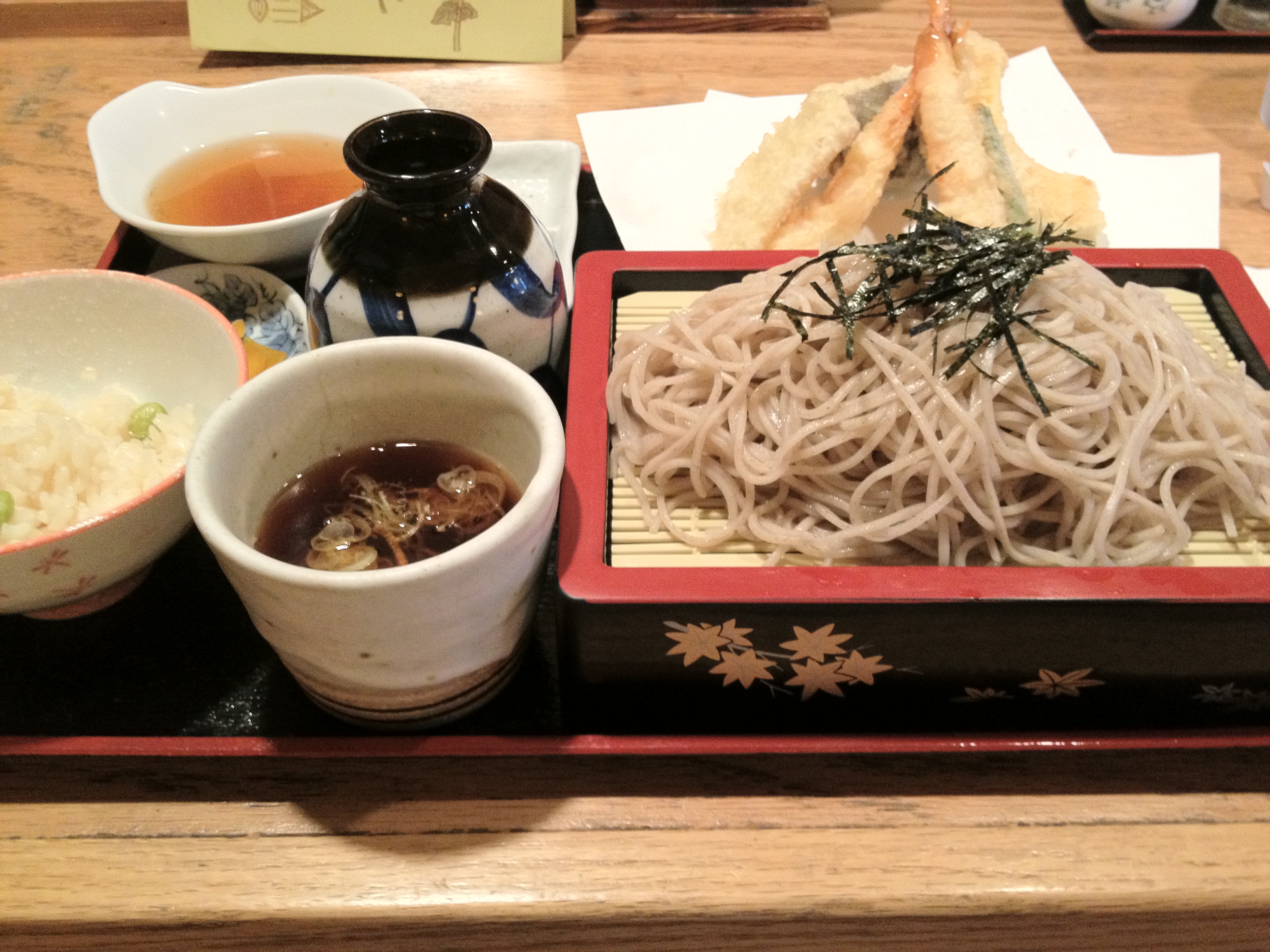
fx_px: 1284
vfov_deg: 40.7
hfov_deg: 52.6
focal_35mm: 35
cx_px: 635
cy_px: 476
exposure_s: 1/20
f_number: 2.4
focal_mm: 4.28
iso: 250
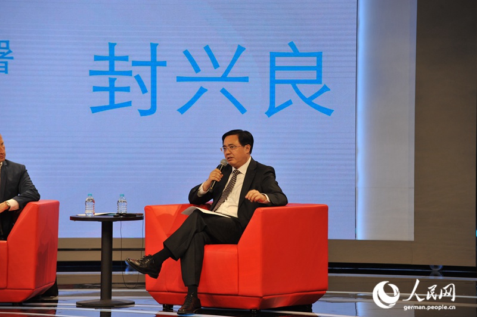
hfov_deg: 12.8
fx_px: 2118
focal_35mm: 160
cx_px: 238
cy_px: 158
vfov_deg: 8.6
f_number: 6.3
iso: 640
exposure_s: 1/100
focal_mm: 160
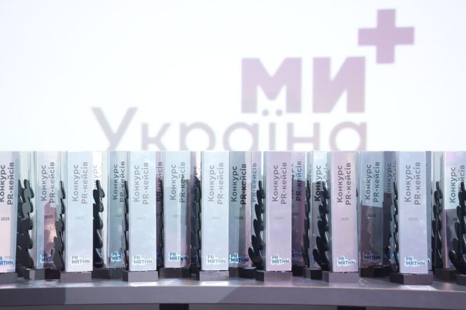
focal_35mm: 158
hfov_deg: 13.0
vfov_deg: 8.7
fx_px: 2041
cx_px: 233
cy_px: 155
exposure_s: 1/60
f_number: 2.8
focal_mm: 157.7
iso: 4000
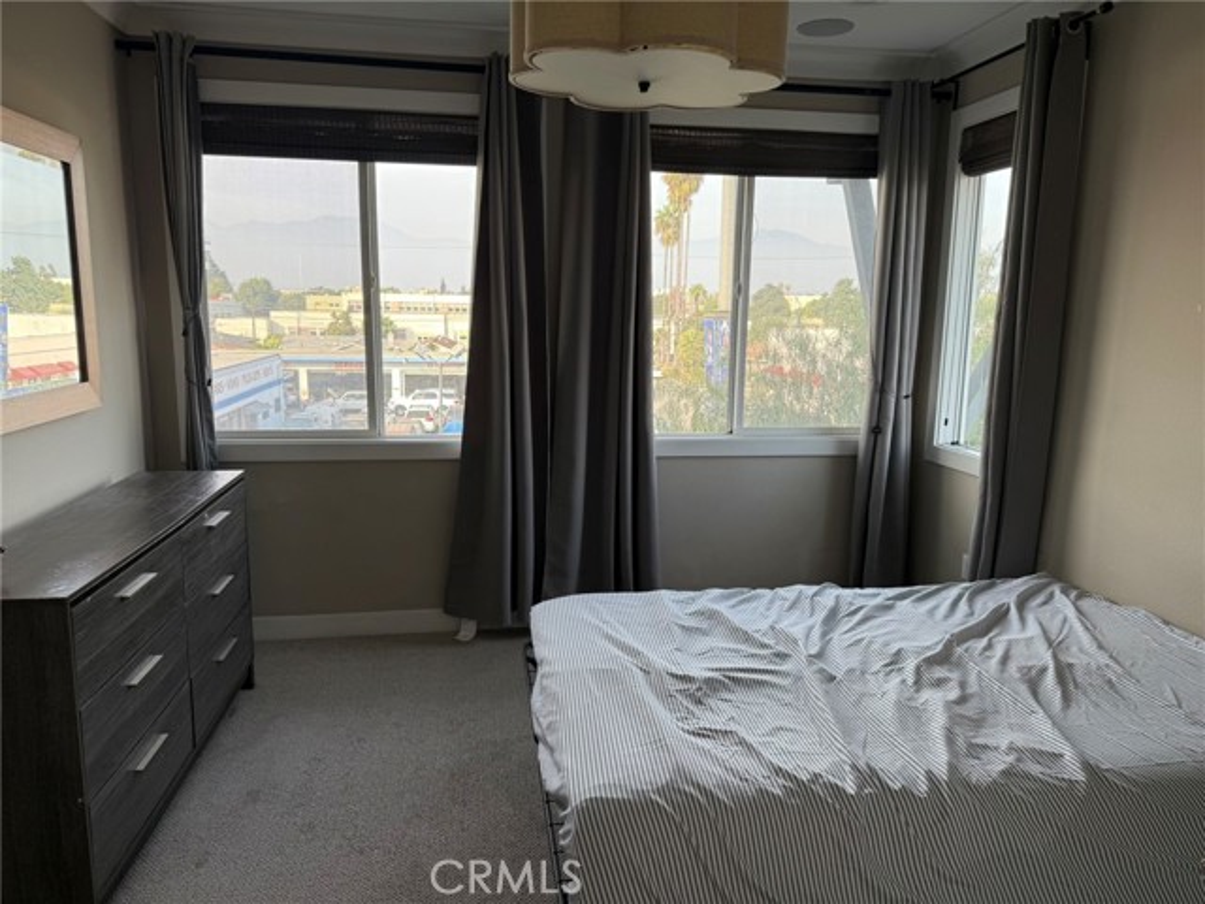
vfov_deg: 56.8
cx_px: 602
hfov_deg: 71.6
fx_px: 835
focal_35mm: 24
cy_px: 452
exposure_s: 1/198
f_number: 1.78
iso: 64
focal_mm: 6.76
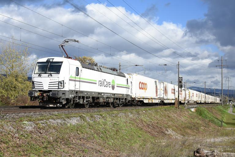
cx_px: 118
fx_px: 333
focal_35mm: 51
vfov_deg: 26.5
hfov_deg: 38.9
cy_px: 78
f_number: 5.6
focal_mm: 34
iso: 200
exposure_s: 1/1250
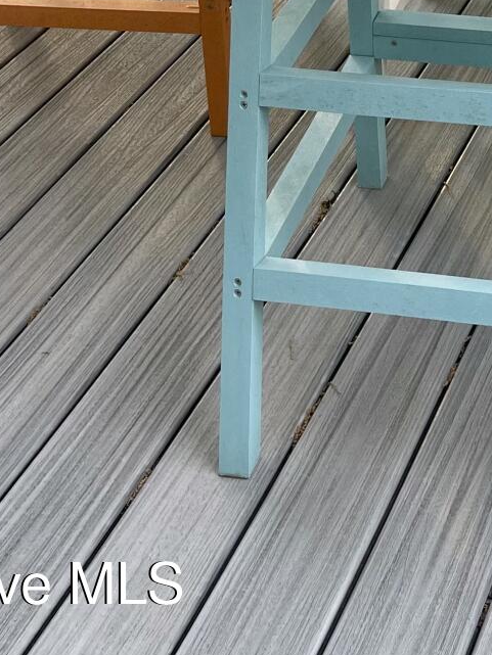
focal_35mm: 78
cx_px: 515
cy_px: -344
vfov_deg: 21.0
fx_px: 1478
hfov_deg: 18.3
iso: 32
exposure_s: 1/121
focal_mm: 5.1
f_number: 1.6
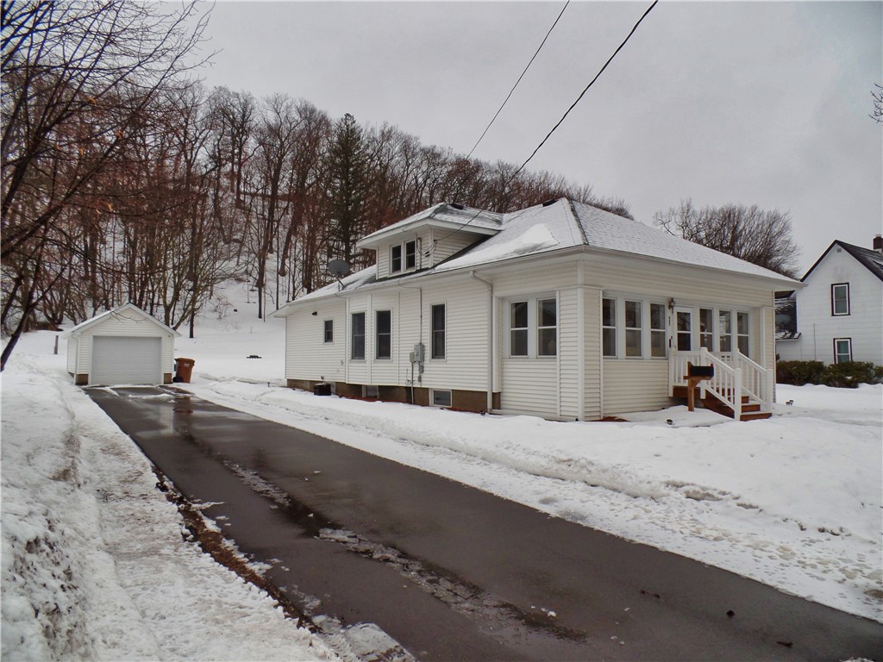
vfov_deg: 58.9
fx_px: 587
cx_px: 442
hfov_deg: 73.9
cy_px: 331
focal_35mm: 23
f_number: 3.5
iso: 80
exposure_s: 1/500
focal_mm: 4.1
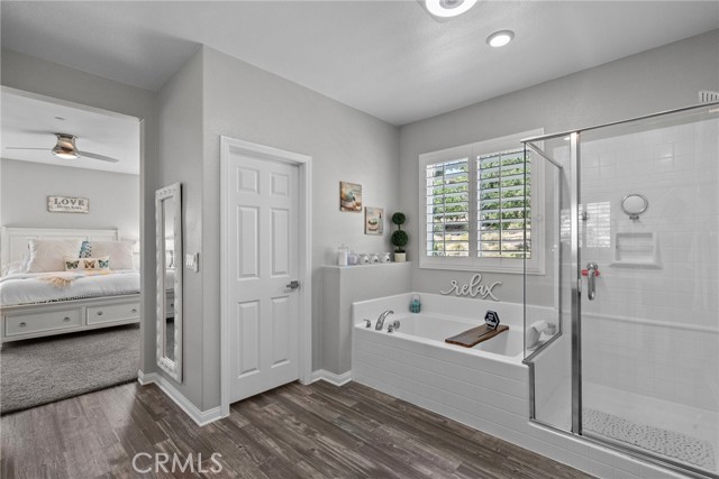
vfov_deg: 73.8
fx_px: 320
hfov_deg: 96.7
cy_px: 240
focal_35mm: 16
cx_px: 360
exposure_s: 1/10
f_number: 8
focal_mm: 16
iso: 2000
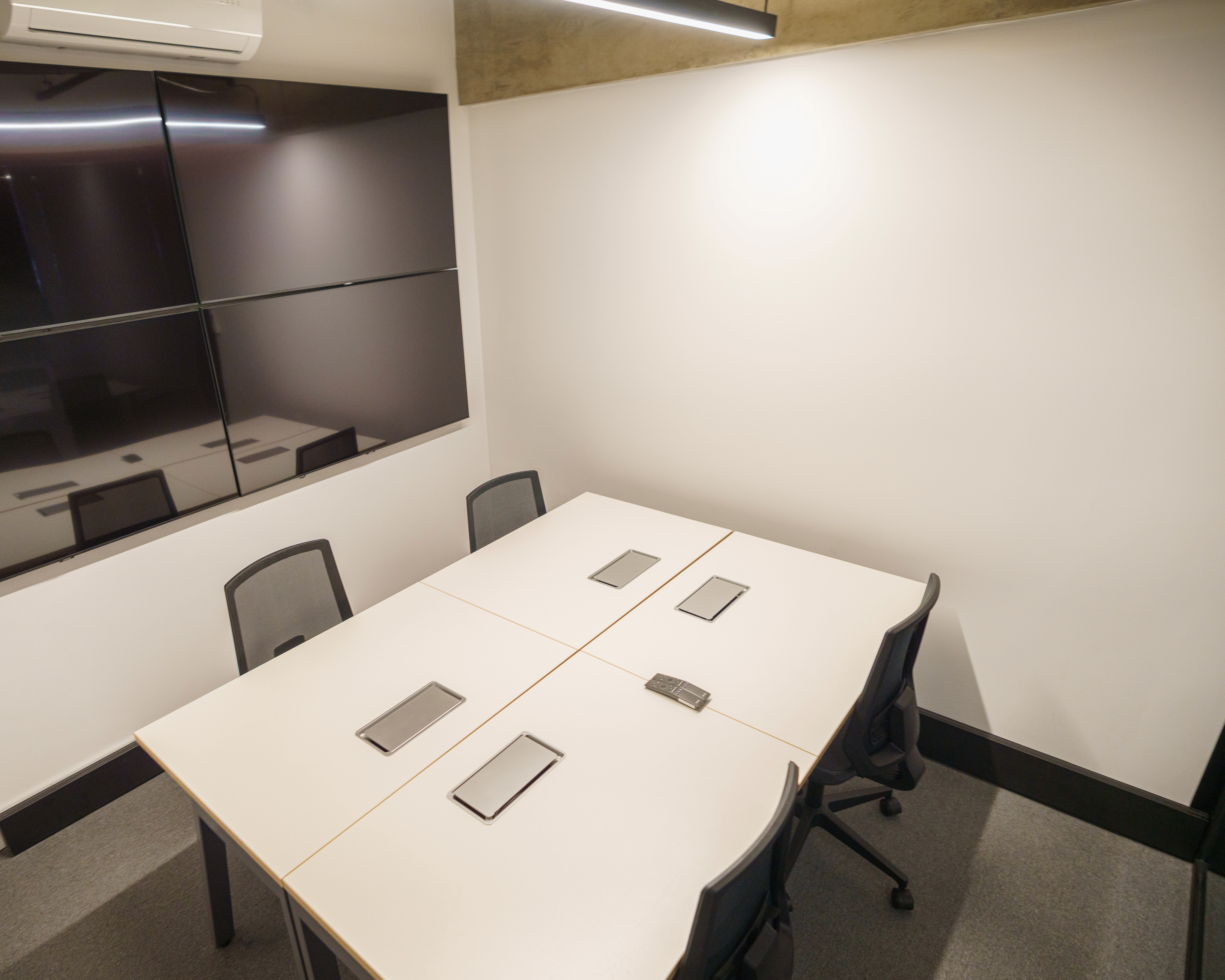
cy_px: 499
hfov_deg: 79.7
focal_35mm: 20
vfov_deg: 68.1
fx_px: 725
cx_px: 511
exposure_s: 1/50
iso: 1000
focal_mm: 16
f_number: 2.8
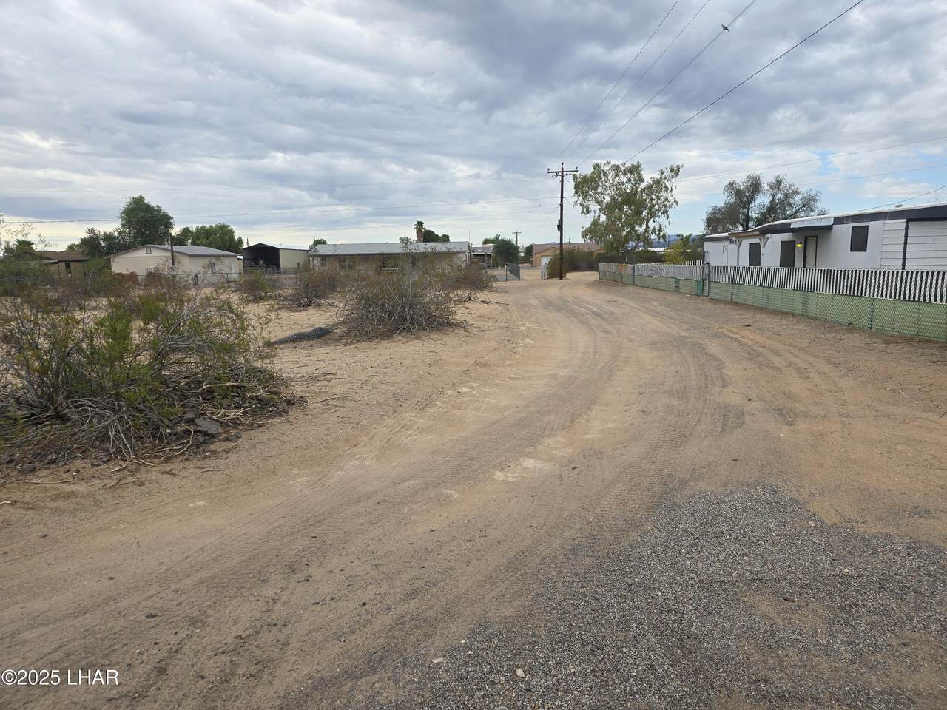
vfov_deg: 58.9
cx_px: 474
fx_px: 629
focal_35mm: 23
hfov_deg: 73.9
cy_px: 355
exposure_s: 1/390
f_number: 1.7
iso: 12
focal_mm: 6.3
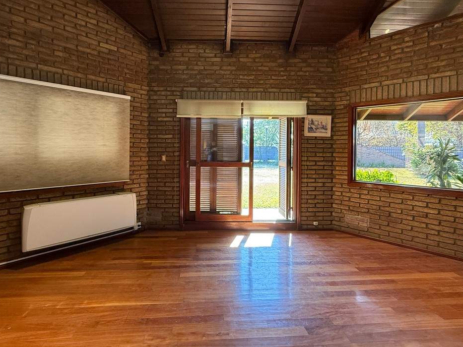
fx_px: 241
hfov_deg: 87.7
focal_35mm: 18
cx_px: 219
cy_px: 150
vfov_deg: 71.3
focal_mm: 2.22
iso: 320
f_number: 2.2
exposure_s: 1/100
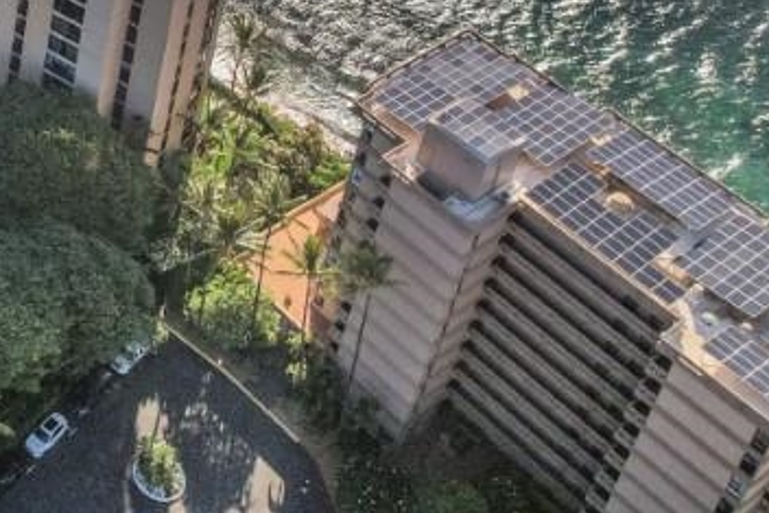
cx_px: -288
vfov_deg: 16.7
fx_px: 1539
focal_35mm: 72
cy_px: -323
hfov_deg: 23.9
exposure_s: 1/180
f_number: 2.8
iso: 100
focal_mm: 8.38
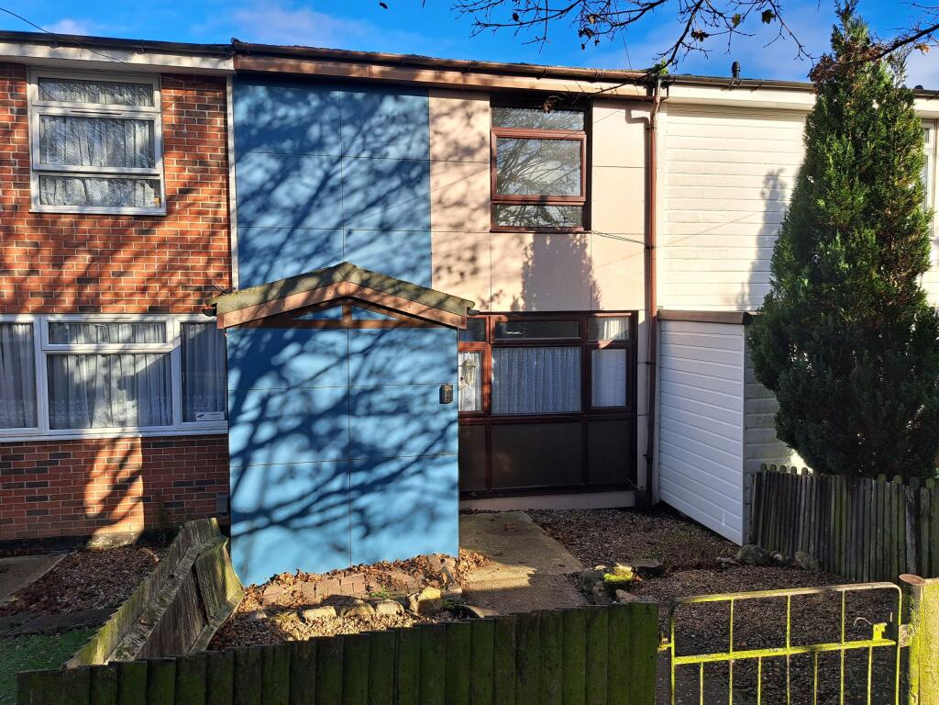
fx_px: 651
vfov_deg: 56.8
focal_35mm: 24
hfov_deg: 71.6
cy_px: 352
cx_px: 470
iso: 50
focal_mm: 5.23
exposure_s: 1/659
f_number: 1.8
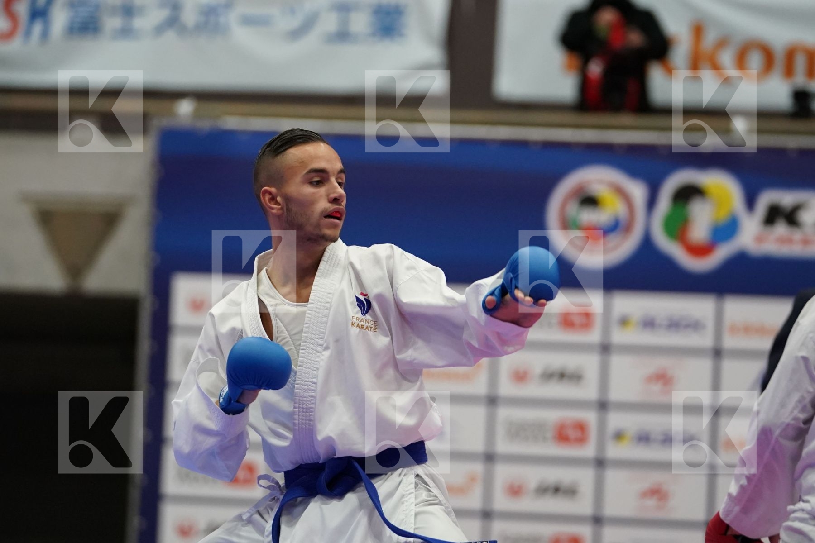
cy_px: 272
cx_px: 408
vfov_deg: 5.6
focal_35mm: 246
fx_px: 5569
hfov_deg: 8.4
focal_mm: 164
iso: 3200
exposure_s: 1/1000
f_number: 2.8
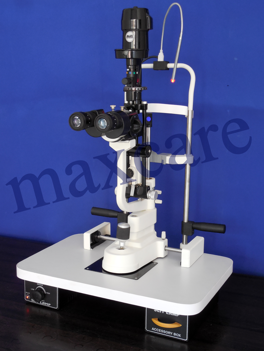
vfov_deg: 39.7
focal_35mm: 48
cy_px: 176
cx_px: 132
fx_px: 488
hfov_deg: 30.3
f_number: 4
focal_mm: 8.7
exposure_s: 1/10
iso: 400
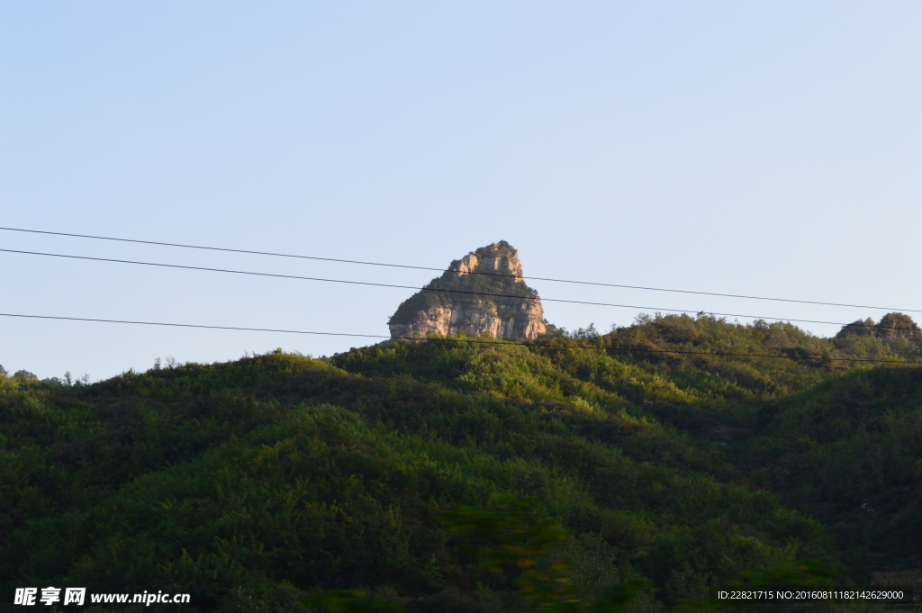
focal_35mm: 82
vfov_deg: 16.5
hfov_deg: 24.6
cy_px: 306
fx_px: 2111
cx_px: 461
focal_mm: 55
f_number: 9
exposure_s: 1/125
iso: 400
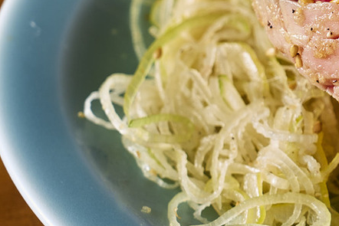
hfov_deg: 8.2
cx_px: 521
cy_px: -16
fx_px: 2317
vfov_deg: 5.6
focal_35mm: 246
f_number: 6.3
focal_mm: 70
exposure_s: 1/100
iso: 80
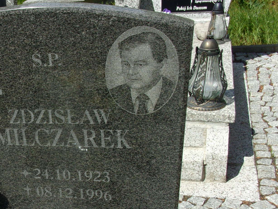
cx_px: 26
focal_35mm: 59
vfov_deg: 24.6
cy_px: 156
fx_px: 474
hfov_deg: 31.1
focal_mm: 5.1
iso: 80
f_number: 10.8
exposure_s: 1/110
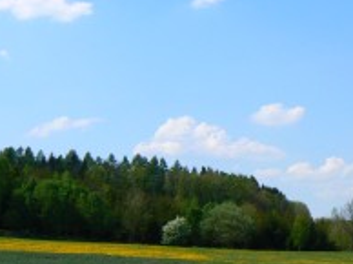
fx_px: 947
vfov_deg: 15.9
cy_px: 121
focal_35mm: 93
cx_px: 449
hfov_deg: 19.6
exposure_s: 1/500
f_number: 7.1
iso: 80
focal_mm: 6
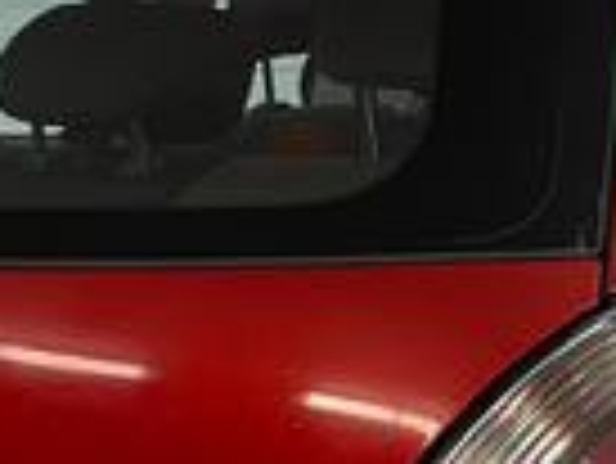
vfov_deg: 8.6
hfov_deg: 11.5
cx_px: 391
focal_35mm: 171
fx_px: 3046
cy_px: 475
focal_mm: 4.2
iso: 80
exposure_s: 1/100
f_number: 1.6
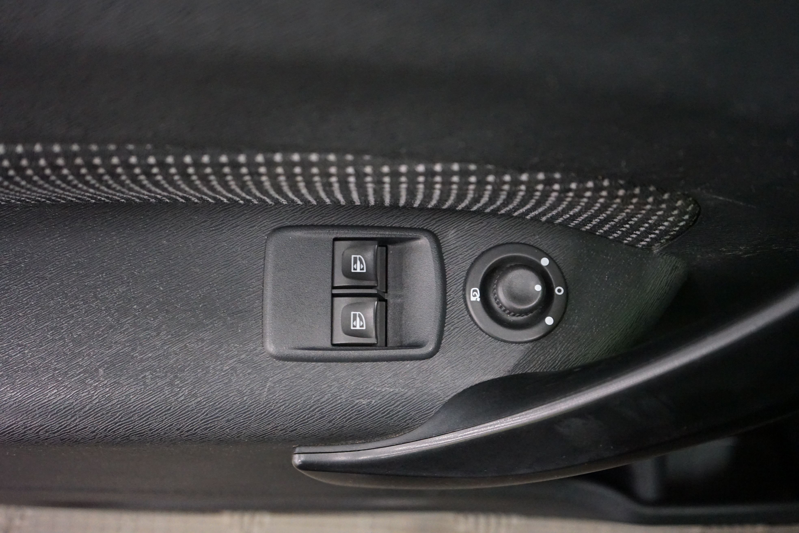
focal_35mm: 43
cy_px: 266
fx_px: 954
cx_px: 400
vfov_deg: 31.2
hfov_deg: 45.4
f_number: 4.5
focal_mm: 43
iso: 6400
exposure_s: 1/30
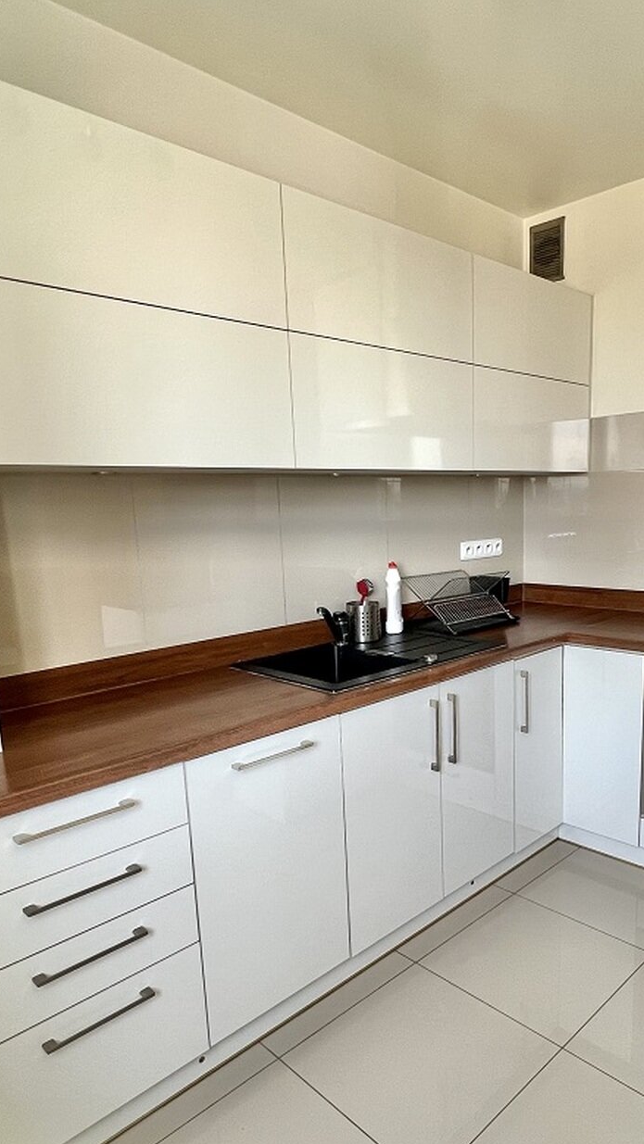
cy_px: 636
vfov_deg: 80.9
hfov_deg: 50.9
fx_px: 668
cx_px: 408
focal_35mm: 22
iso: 125
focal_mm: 1.57
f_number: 1.8
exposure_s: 1/99
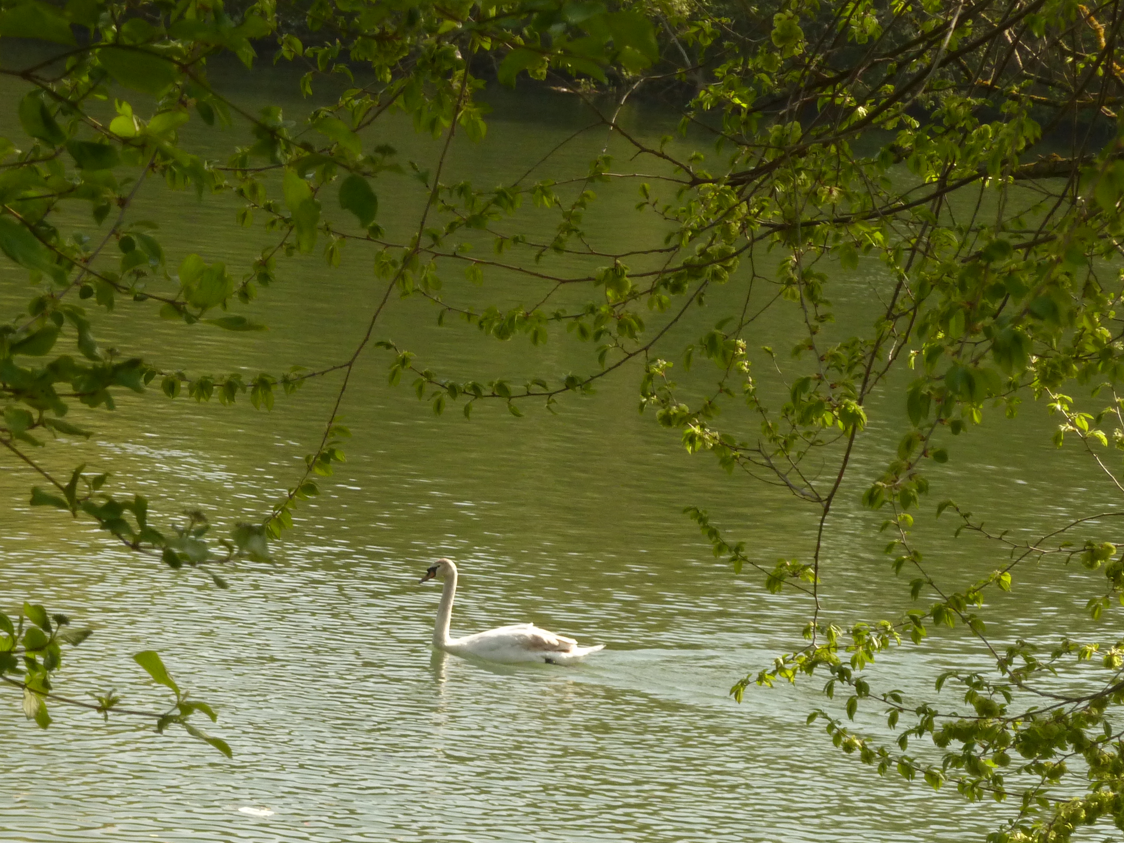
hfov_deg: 12.6
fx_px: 5066
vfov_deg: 9.5
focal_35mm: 156
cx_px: 397
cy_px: 568
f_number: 4.4
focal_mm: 18.2
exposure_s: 1/500
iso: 200
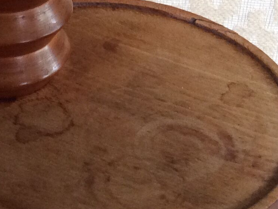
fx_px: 892
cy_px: -71
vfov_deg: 12.9
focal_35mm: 111
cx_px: 40
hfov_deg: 17.5
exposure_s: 1/25
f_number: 2.4
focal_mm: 3.3
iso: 80
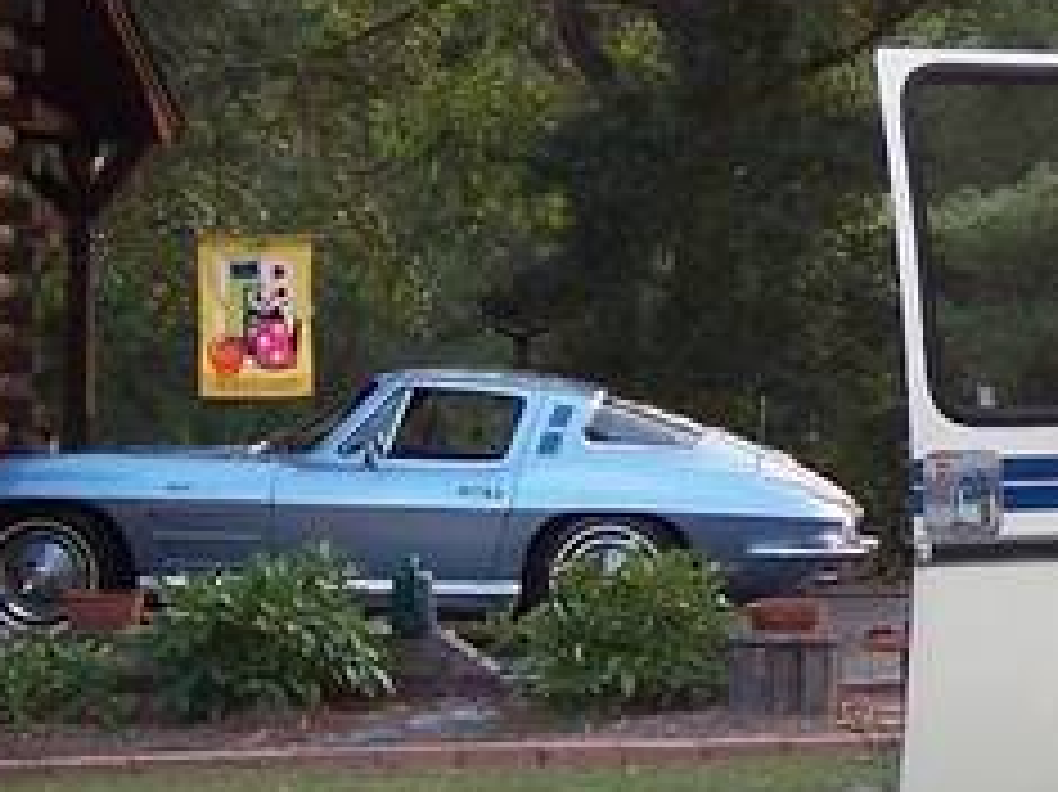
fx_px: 4216
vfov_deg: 10.7
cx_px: 1256
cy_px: 302
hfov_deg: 13.9
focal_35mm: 138
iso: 140
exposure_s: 1/90
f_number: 3.4
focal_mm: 6.7
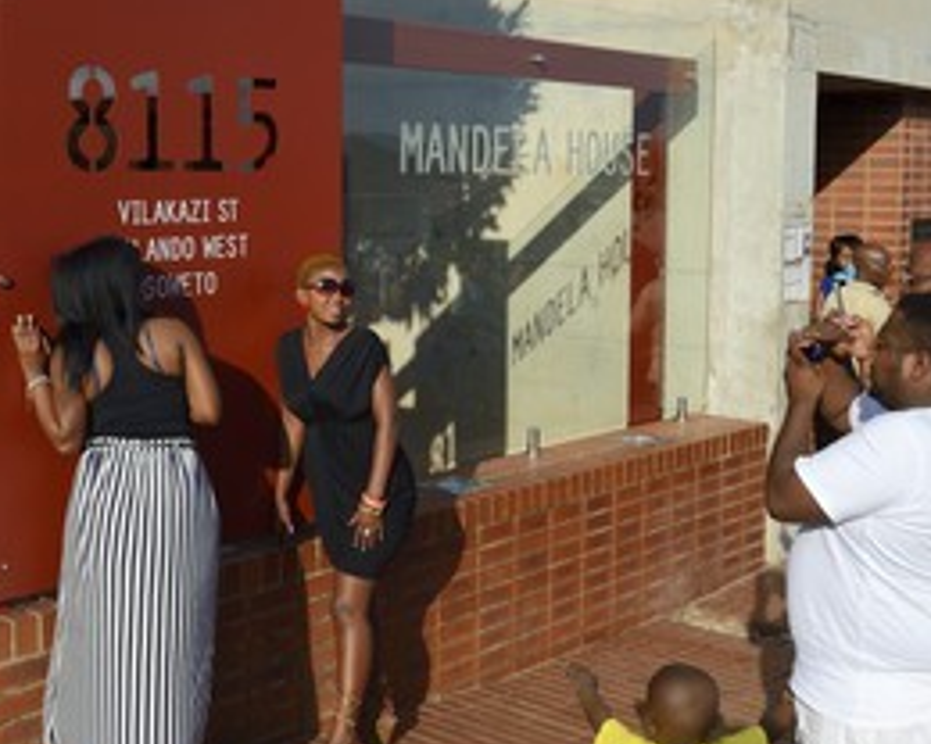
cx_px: 401
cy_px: 322
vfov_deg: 34.1
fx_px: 1212
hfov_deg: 41.9
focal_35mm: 44
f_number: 14
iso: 200
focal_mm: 29
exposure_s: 1/250
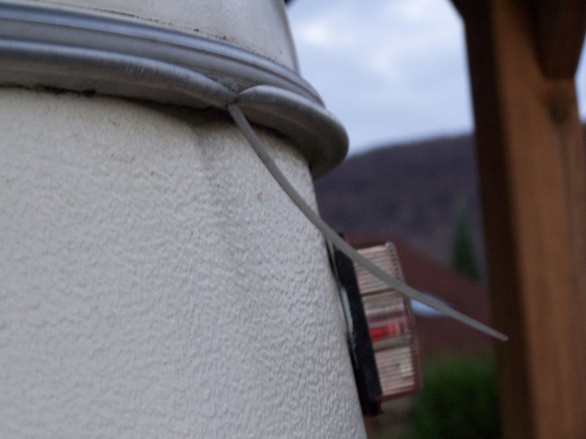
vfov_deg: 14.1
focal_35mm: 105
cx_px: 293
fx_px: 1778
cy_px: 220
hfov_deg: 18.7
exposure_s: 1/15
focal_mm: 17.5
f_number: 3.2
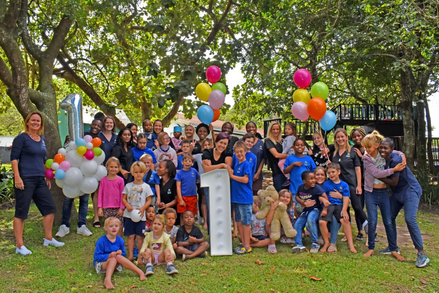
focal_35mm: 31
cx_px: 219
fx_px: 378
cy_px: 142
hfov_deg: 60.3
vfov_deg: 42.3
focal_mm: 20
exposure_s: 1/200
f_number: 16
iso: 400
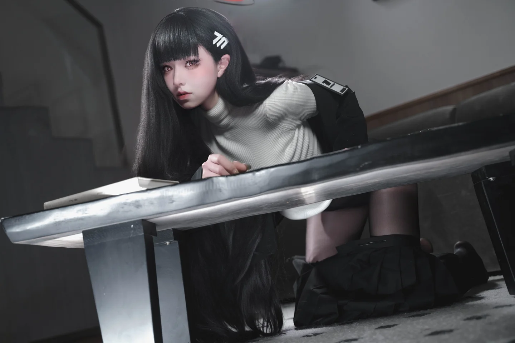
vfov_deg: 28.6
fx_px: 672
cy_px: 172
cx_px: 258
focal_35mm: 47
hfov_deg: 41.9
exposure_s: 1/100
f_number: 2.8
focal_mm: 47
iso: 1000
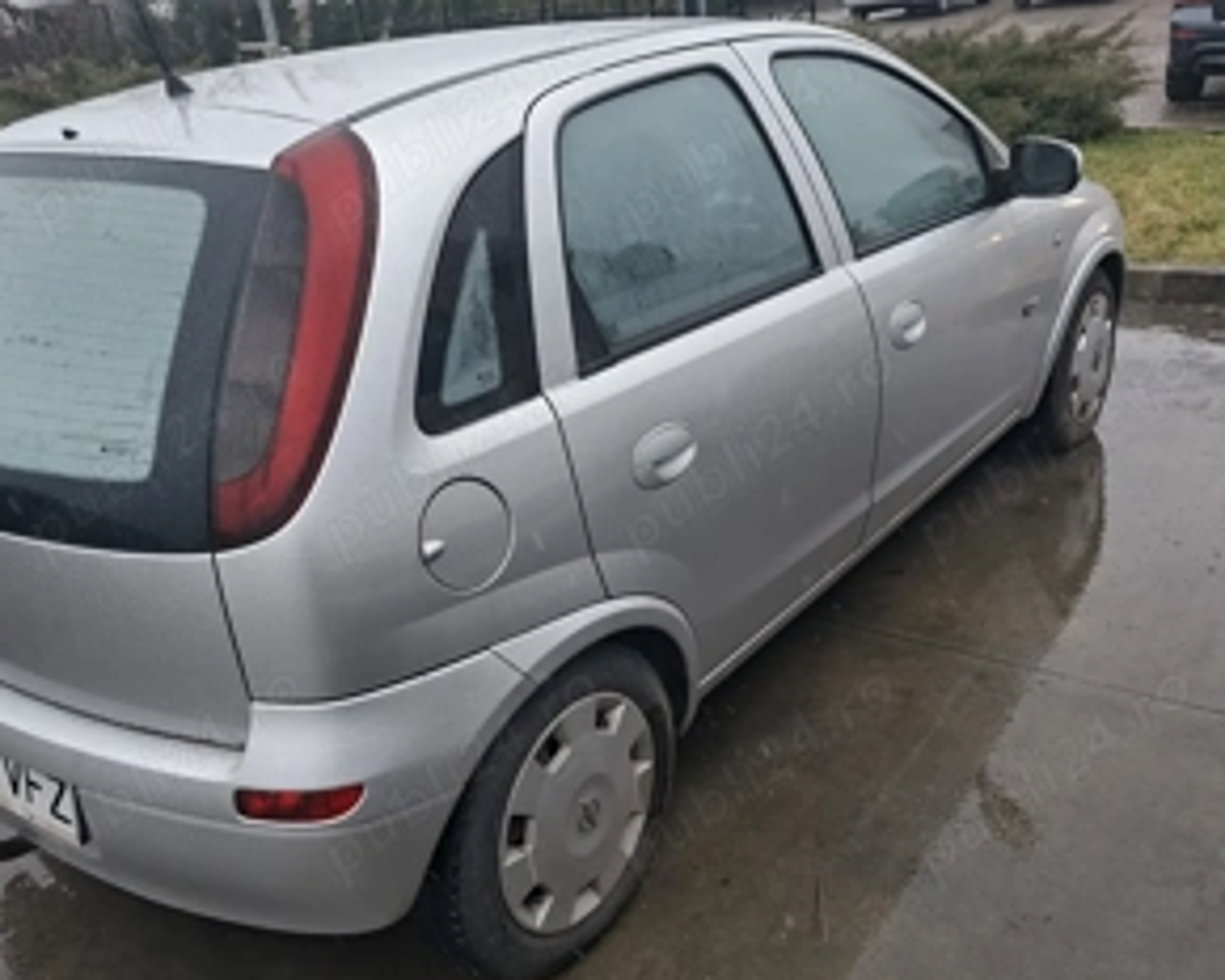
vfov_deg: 47.1
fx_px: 1124
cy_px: 520
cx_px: 608
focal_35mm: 31
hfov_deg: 57.2
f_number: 1.8
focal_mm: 5.54
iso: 50
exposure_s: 1/139
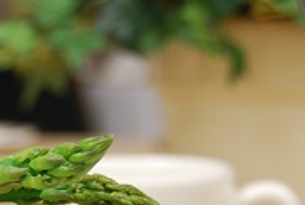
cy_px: 233
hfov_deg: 10.9
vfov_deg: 7.3
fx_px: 1595
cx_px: 122
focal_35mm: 188
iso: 100
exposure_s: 1/5
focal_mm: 38
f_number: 5
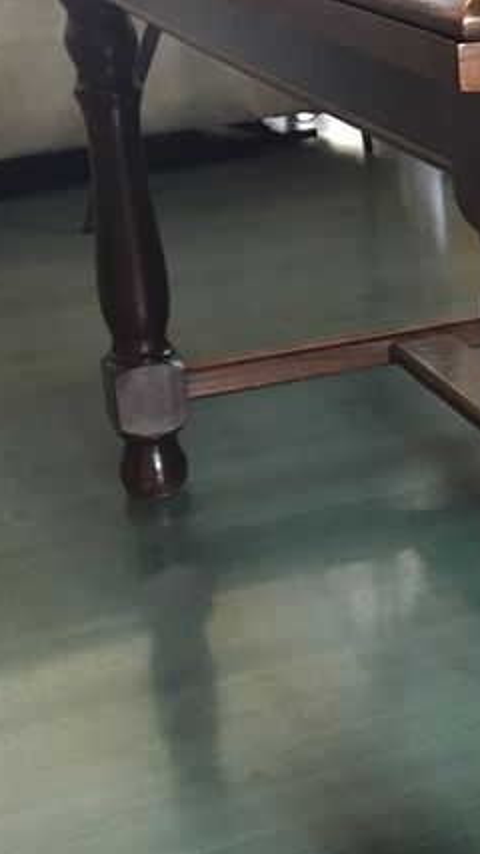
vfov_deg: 28.6
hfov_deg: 14.7
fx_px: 1675
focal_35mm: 74
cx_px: 796
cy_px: 364
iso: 200
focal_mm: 4.15
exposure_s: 1/17
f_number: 2.2
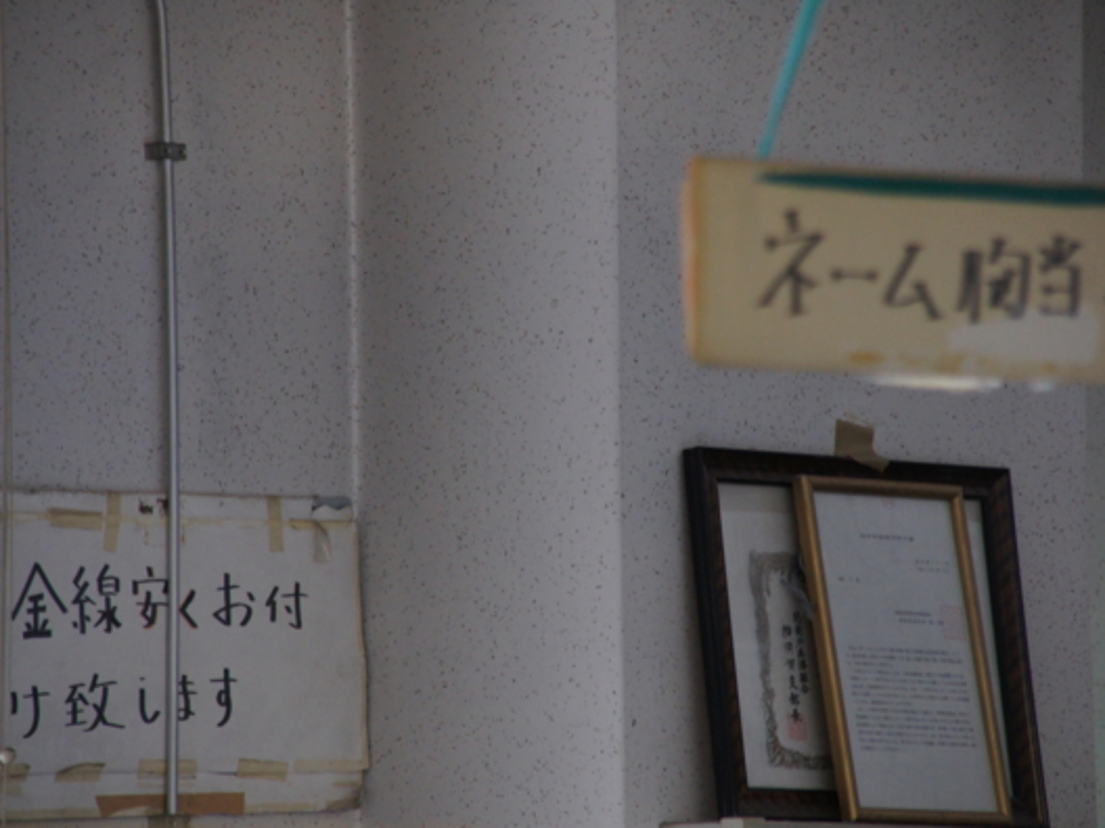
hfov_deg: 6.7
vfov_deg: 5.0
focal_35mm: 295
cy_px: 413
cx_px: 573
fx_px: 9417
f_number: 5.6
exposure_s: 1/160
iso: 1600
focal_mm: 180
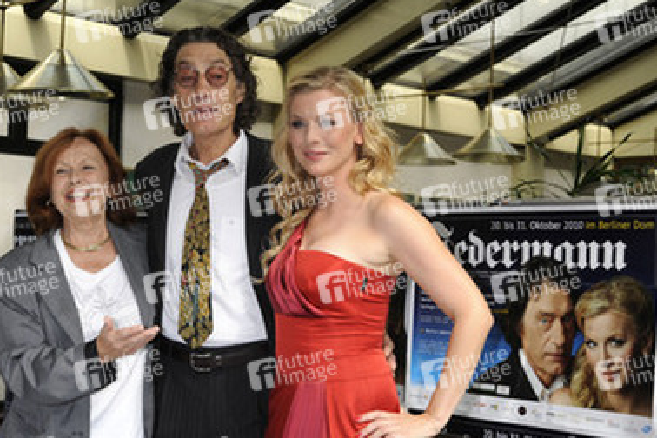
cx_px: 315
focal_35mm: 62
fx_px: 1131
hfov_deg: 32.4
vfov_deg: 21.9
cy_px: 240
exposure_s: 1/200
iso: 250
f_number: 7.1
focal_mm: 52
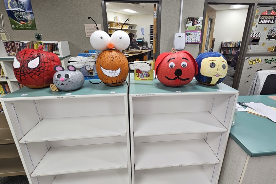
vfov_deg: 70.4
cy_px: 87
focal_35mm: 17
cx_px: 150
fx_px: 130
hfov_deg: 93.1
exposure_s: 1/60
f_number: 2.2
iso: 100
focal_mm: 2.2
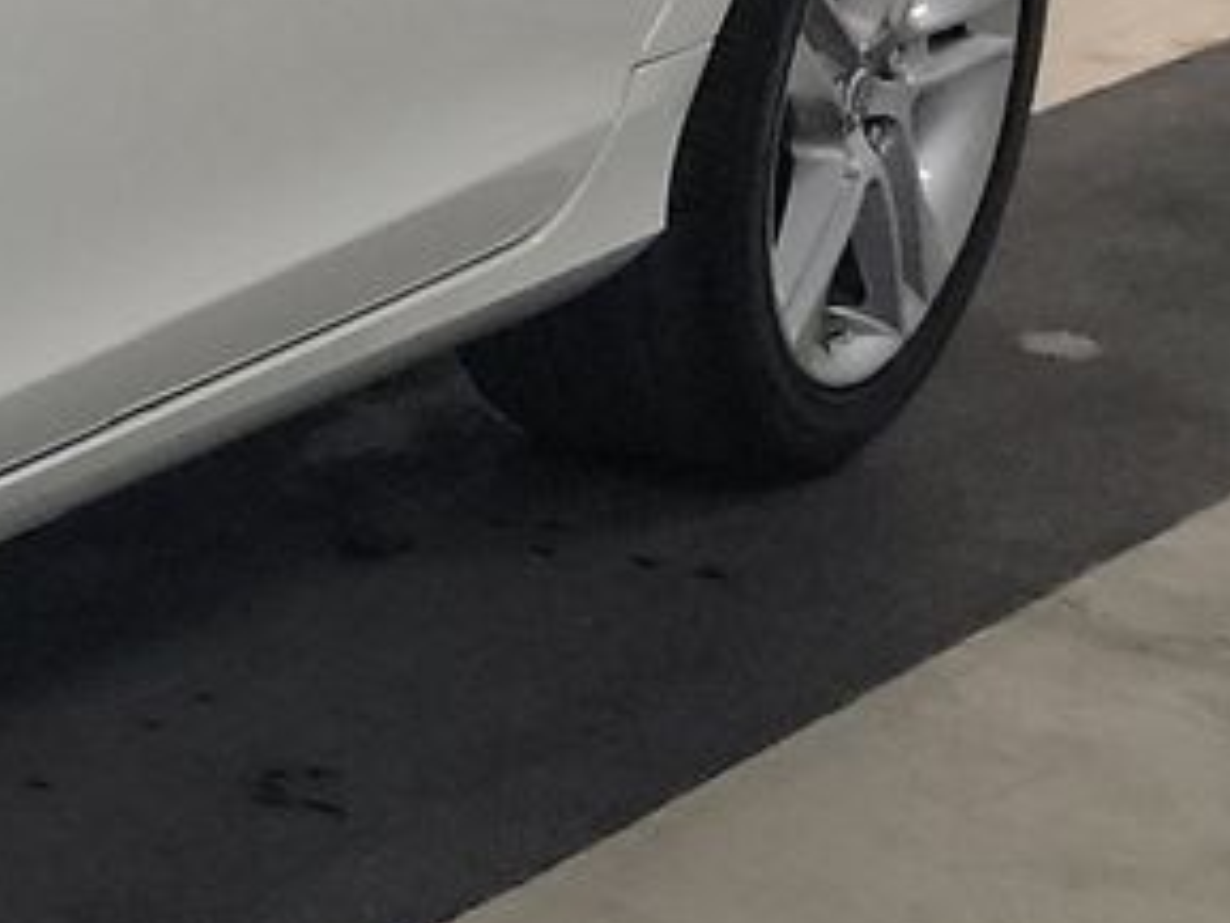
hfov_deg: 11.8
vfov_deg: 11.1
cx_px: -1792
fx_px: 4728
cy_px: 136
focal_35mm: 133
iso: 828
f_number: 1.8
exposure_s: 1/59
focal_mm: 6.7
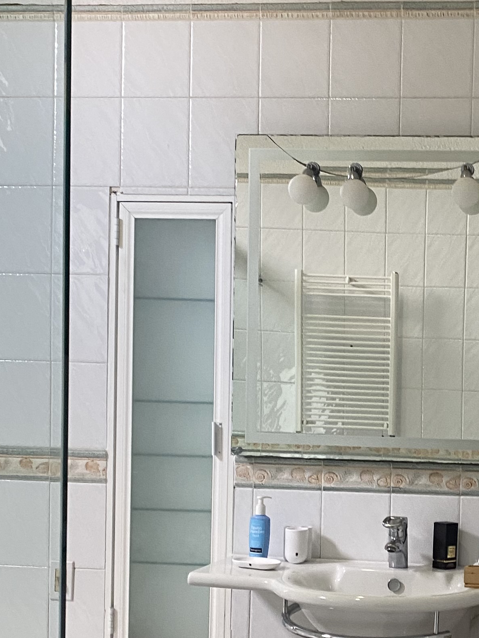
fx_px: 1218
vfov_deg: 29.1
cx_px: 474
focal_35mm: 66
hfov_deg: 21.5
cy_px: 449
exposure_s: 1/60
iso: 125
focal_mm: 4.25
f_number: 1.8
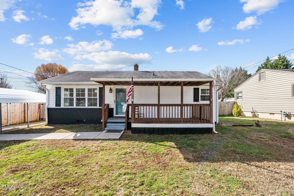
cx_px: 147
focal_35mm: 14
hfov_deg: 104.3
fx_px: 114
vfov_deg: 81.2
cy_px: 98
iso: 400
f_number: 7.1
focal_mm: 14
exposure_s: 1/640
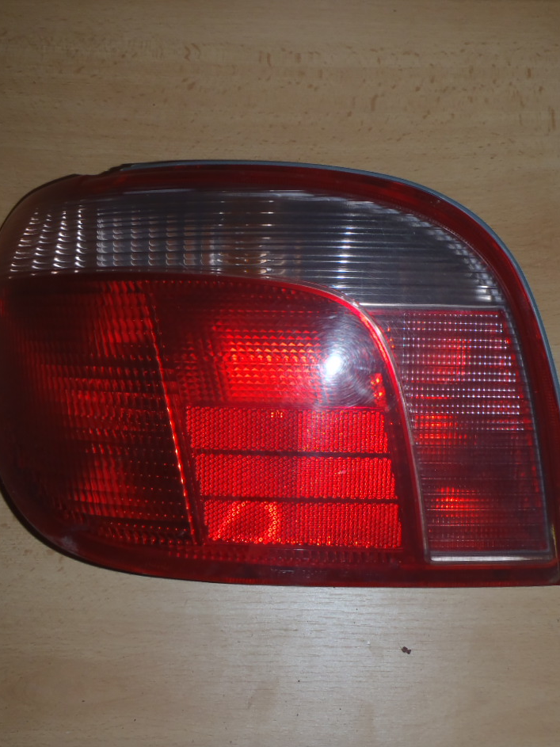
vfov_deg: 49.0
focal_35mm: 38
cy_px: 368
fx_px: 820
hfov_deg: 37.7
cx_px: 283
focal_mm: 5
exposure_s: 1/30
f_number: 3.9
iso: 100
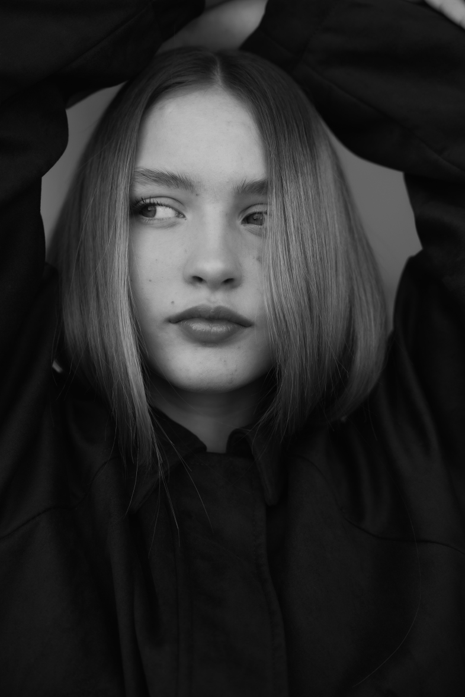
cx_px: 234
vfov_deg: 36.6
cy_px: 351
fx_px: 1056
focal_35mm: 55
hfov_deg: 24.8
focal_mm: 53.5
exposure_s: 1/320
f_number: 3.5
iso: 80
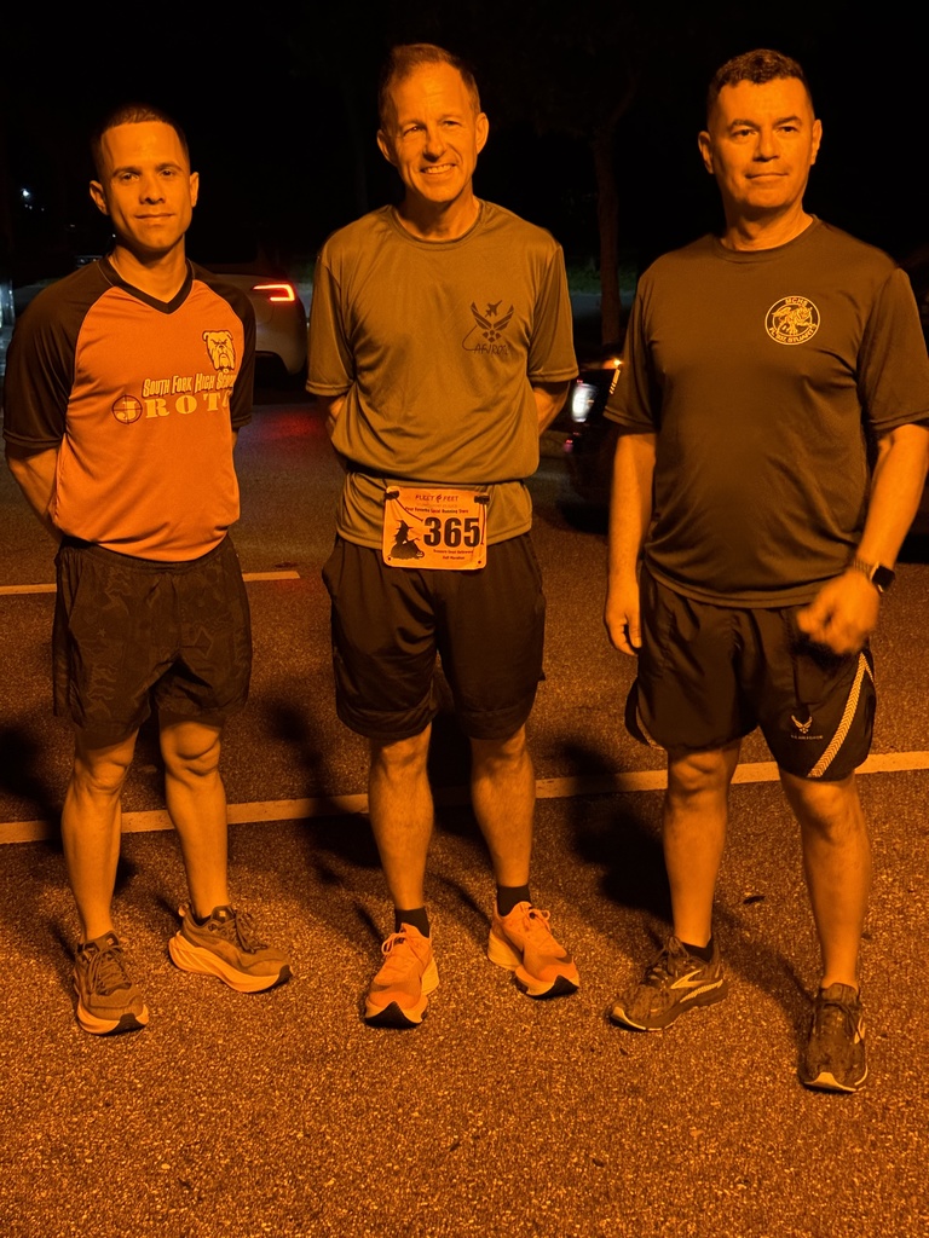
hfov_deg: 30.3
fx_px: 1718
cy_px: 619
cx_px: 464
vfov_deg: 39.7
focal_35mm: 48
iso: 320
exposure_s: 1/36
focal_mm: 6.76
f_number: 1.78
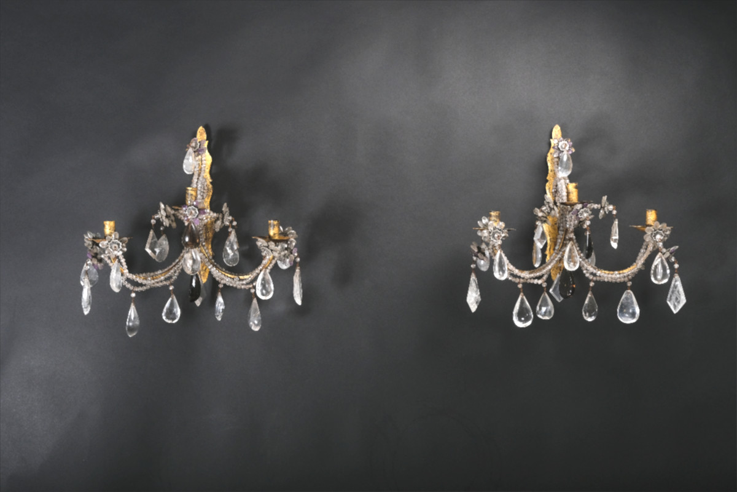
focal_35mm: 46
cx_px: 368
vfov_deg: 29.2
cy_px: 246
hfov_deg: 42.7
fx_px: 942
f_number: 10
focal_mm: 30.8
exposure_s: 1/250
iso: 800
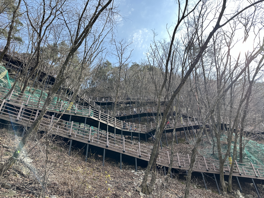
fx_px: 183
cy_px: 99
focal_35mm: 24
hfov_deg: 71.6
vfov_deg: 56.8
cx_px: 132
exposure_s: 1/1119
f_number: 1.78
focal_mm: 6.86
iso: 80
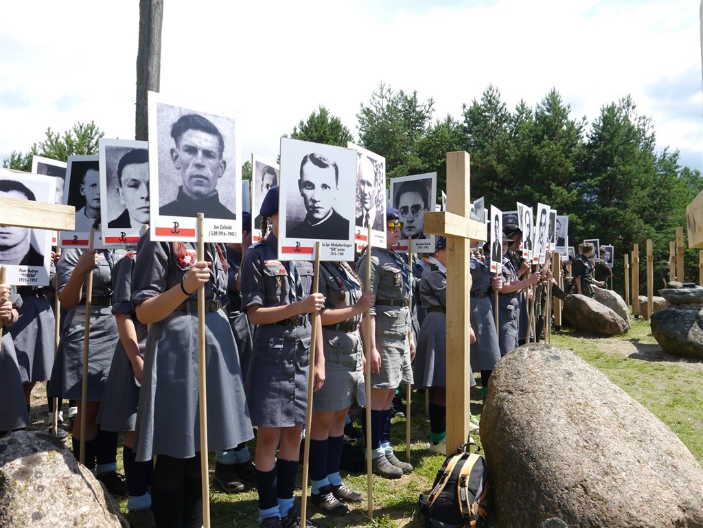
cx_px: 352
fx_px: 569
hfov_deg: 63.4
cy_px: 264
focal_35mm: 28
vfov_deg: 49.8
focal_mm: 14
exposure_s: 1/400
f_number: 6.3
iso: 160
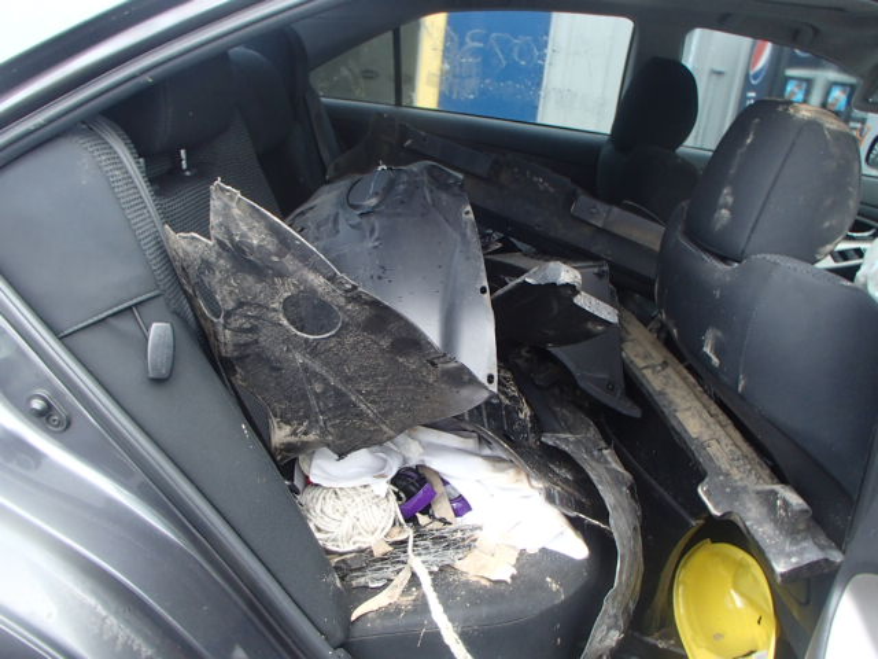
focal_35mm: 28
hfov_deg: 63.4
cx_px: 439
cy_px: 330
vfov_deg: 49.7
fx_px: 710
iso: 250
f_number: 3.9
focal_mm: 5
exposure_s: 1/30
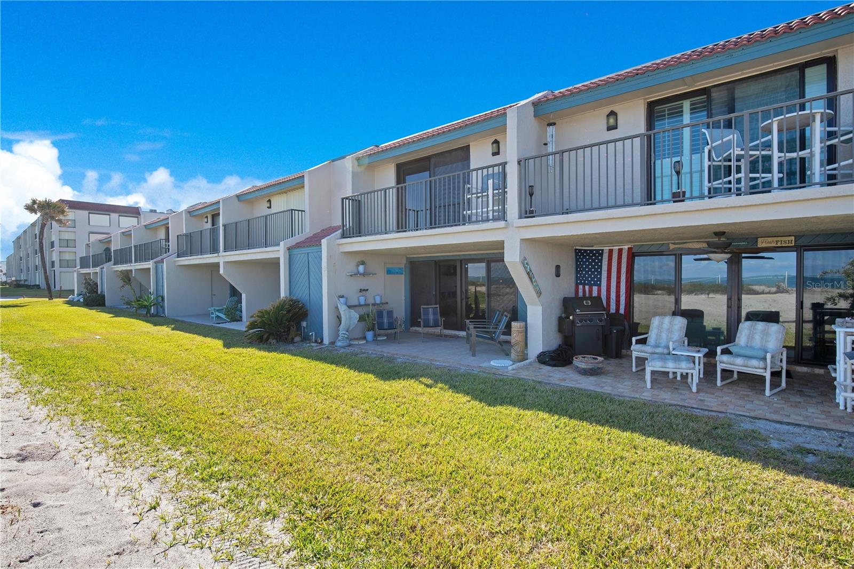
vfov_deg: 73.7
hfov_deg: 96.7
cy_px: 284
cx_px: 427
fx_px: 379
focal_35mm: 16
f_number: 8
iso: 100
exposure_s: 1/125
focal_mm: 16
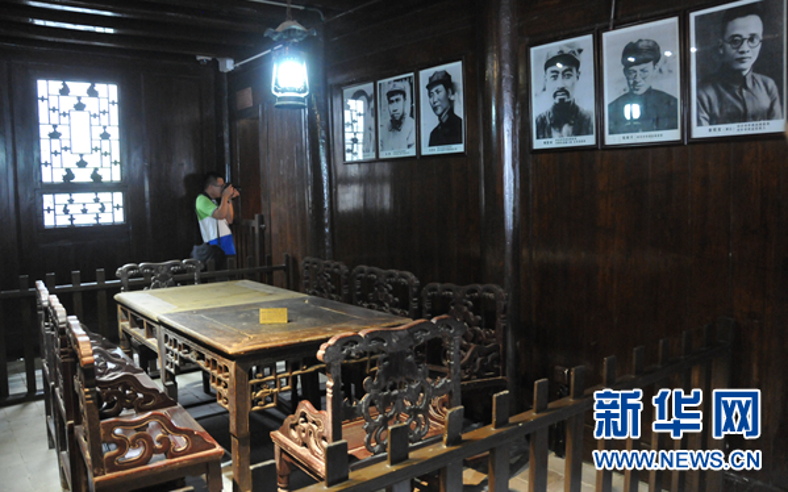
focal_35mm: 28
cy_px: 231
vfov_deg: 44.5
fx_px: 601
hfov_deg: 66.5
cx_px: 399
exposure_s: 1/15
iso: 2500
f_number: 4
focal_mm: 18
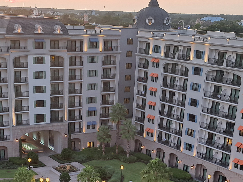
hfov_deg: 29.7
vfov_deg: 21.5
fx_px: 456
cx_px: 95
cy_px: 196
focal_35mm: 65
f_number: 1.8
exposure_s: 1/50
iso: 50
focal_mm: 5.23
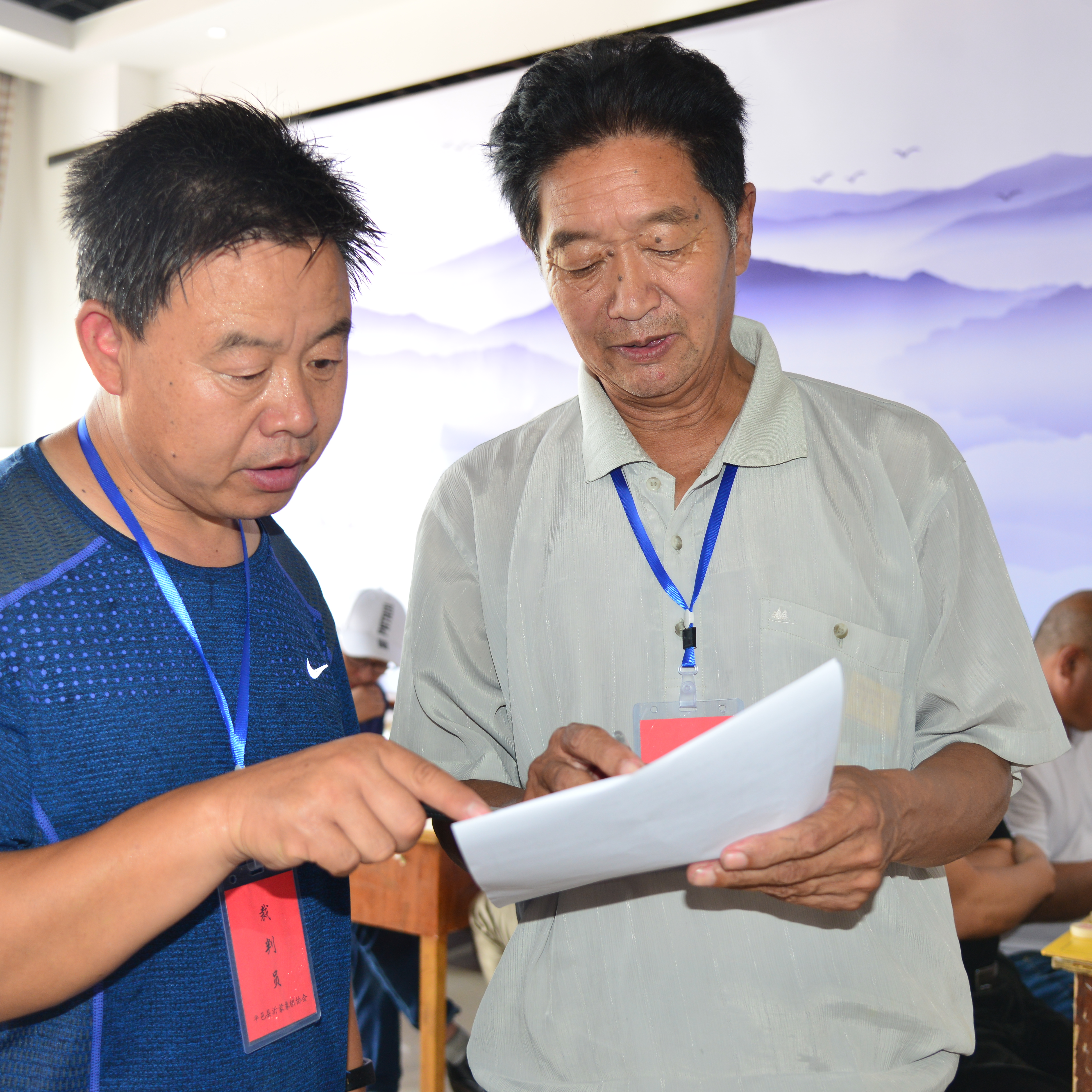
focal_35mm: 40
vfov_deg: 41.9
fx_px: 1428
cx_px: 476
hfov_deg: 41.8
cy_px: 539
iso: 640
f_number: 4
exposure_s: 1/125
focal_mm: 31
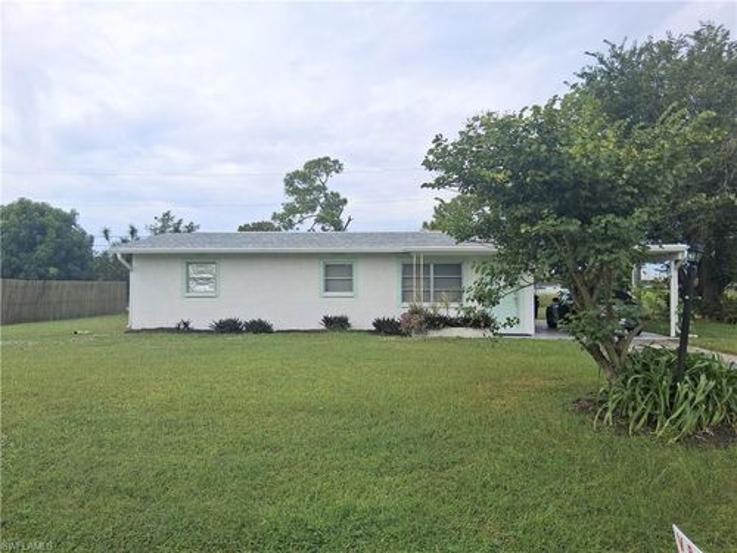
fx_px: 554
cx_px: 368
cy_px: 276
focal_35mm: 26
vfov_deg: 53.1
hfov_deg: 67.3
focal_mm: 3.98
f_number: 1.8
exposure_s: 1/589
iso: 25
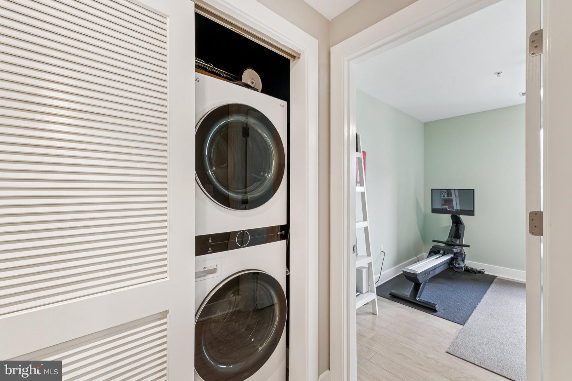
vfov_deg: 77.3
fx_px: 238
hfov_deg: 100.4
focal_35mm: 15
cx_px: 286
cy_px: 190
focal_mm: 10
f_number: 9
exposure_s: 1/2
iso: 250
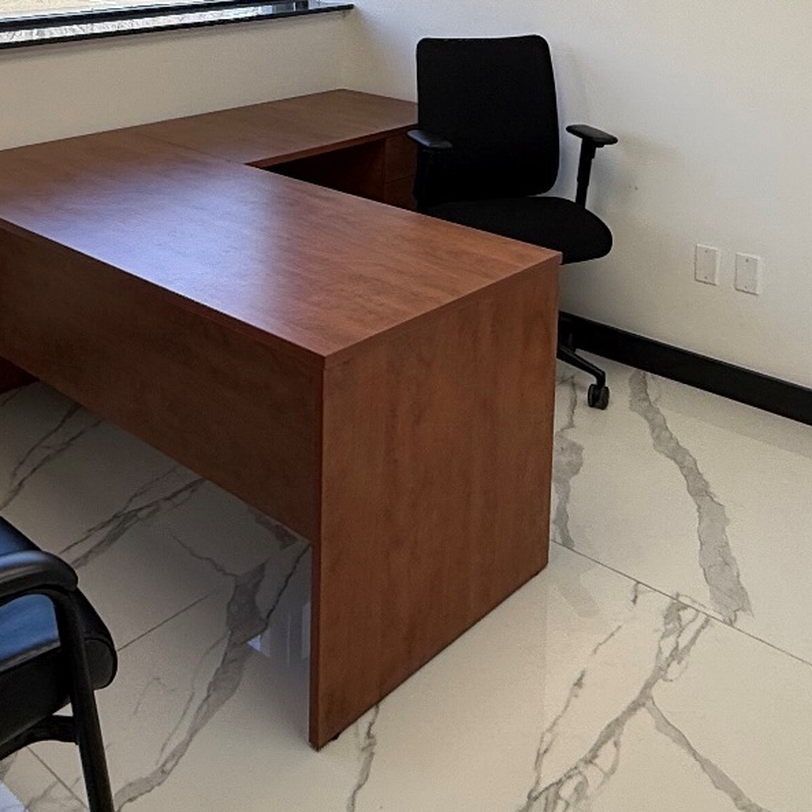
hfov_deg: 39.9
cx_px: 343
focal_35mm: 42
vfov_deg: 36.0
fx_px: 1115
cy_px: -5
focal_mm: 2.22
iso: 64
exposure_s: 1/197
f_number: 2.2
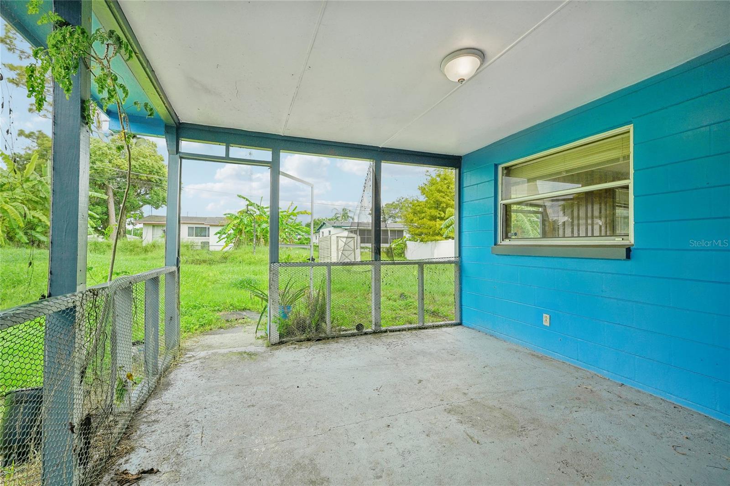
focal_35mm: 14
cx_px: 365
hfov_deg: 104.3
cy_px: 243
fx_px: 284
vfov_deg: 81.2
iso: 400
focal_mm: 14
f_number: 8
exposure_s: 1/125
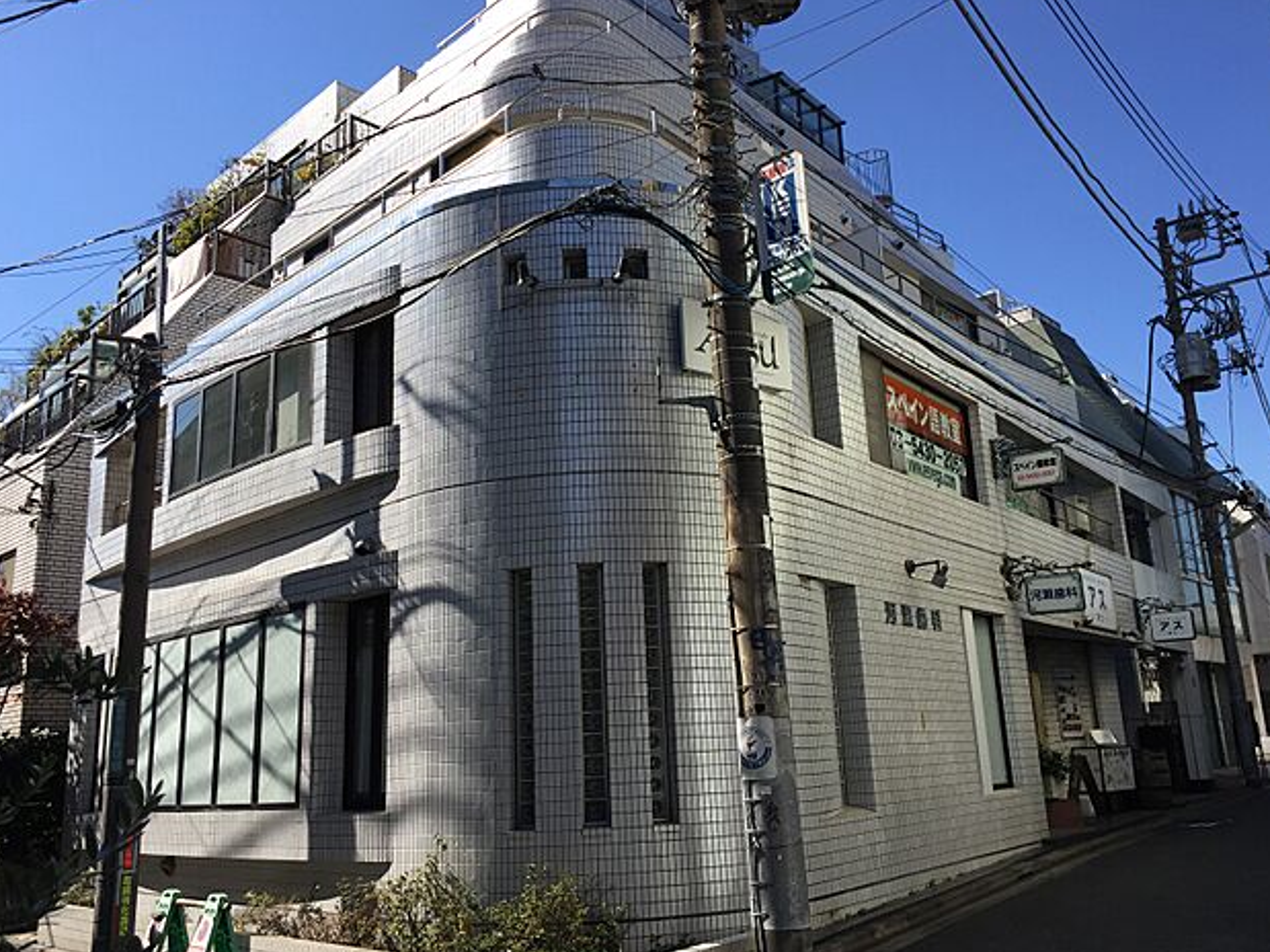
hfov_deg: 60.0
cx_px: 644
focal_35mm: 30
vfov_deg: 46.8
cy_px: 474
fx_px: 1100
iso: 32
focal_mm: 4.15
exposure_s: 1/1721
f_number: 2.2
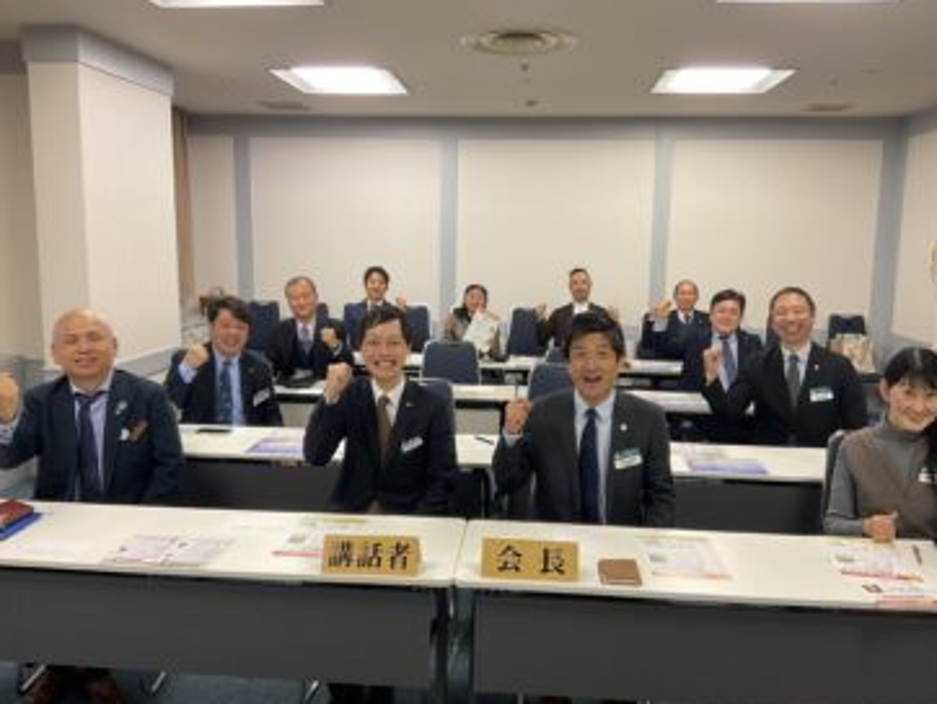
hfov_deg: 59.9
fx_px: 813
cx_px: 478
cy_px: 356
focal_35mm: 30
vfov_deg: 46.8
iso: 50
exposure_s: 1/50
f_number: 1.8
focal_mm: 3
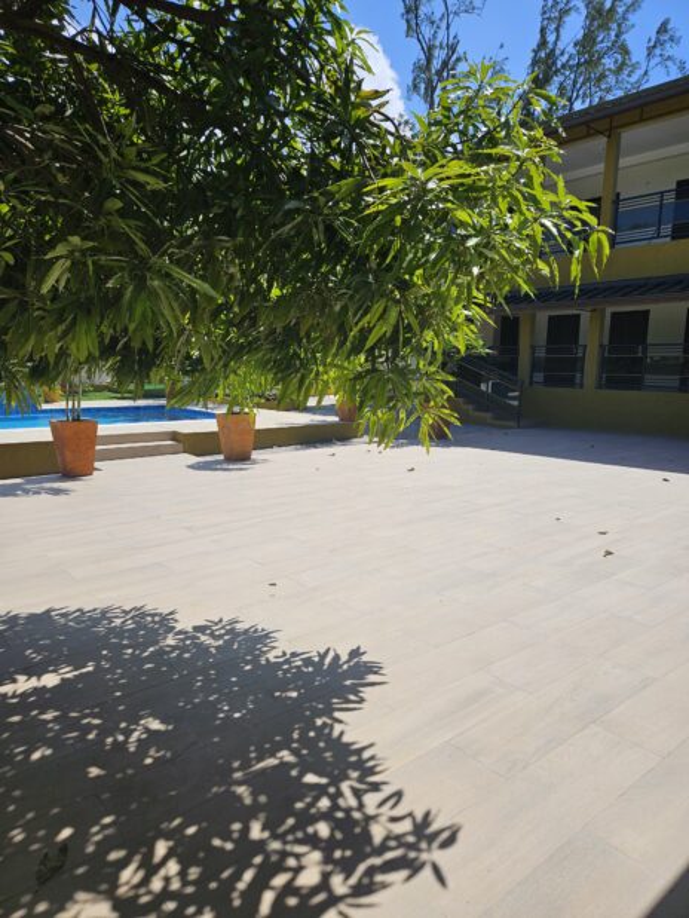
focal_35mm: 23
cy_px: 459
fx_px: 610
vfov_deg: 73.9
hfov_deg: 58.9
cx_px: 344
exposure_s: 1/2565
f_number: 1.8
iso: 25
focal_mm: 5.4
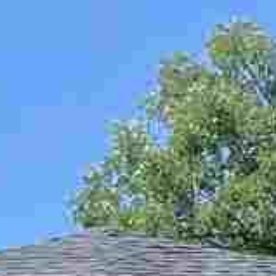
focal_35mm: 185
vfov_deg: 8.3
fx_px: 1669
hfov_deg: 9.4
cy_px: 772
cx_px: 7
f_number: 1.6
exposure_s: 1/1435
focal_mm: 4.2
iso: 32
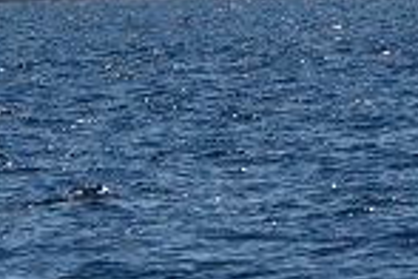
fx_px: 18267
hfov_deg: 1.3
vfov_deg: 0.9
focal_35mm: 1573
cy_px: -344
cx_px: 1226
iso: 900
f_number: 6.3
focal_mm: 155
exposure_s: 1/8000
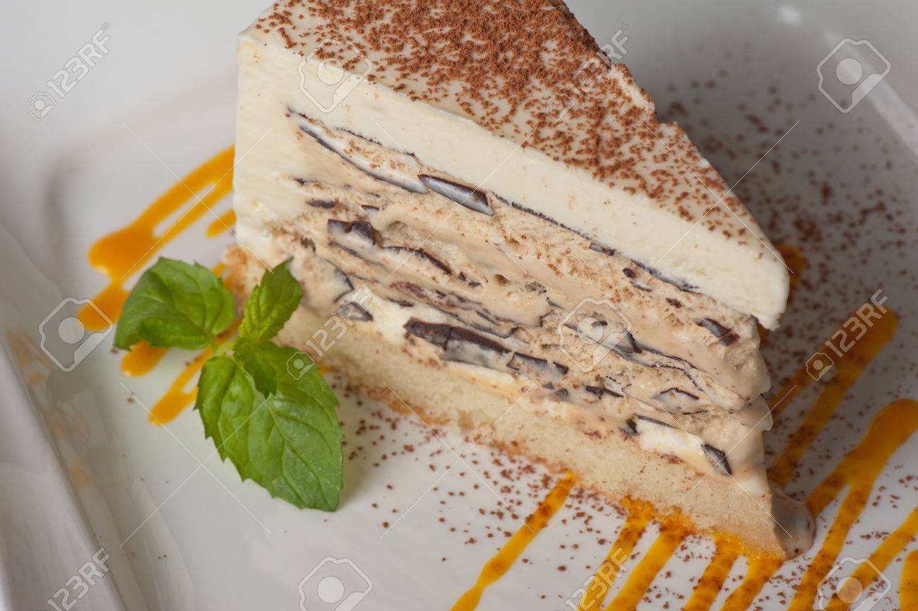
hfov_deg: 19.5
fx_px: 2676
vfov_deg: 13.0
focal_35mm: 105
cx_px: 459
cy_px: 306
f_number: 14
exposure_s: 1/160
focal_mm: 105
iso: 100
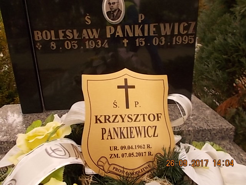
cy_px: 92
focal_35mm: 26
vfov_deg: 53.1
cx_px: 123
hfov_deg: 67.3
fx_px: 185
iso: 80
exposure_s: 1/100
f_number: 3.2
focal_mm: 4.6
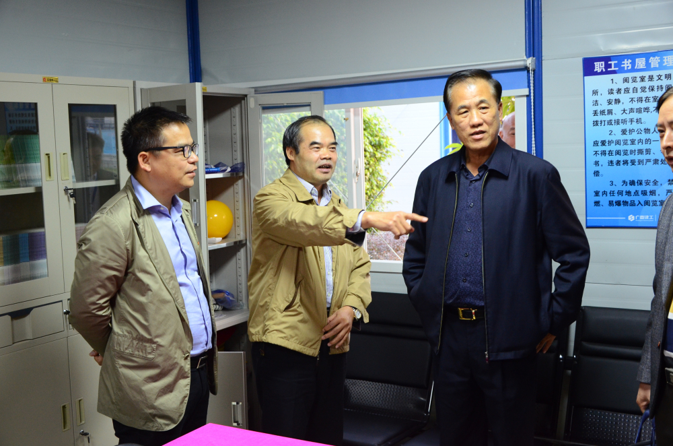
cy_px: 223
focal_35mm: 45
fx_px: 839
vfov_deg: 29.7
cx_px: 336
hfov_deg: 43.7
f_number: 4.2
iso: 1250
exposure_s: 1/50
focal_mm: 30
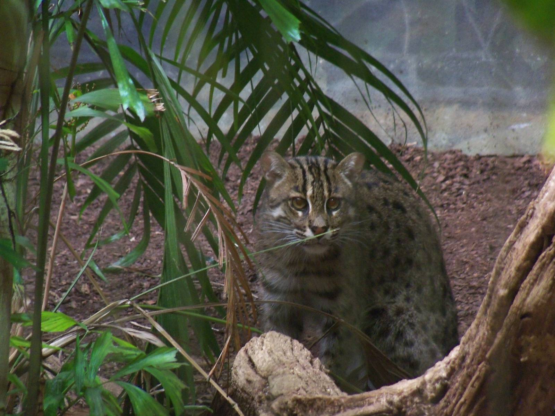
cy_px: 208
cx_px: 278
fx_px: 5612
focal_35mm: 350
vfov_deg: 4.2
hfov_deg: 5.7
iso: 400
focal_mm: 62
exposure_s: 1/15
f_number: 4.8
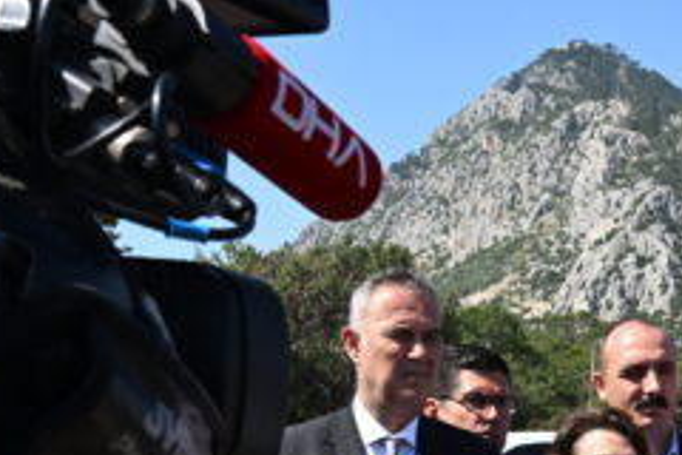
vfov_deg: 17.7
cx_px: 753
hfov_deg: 25.1
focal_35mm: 75
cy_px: 458
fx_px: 1421
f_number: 11
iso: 800
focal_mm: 24
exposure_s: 1/800
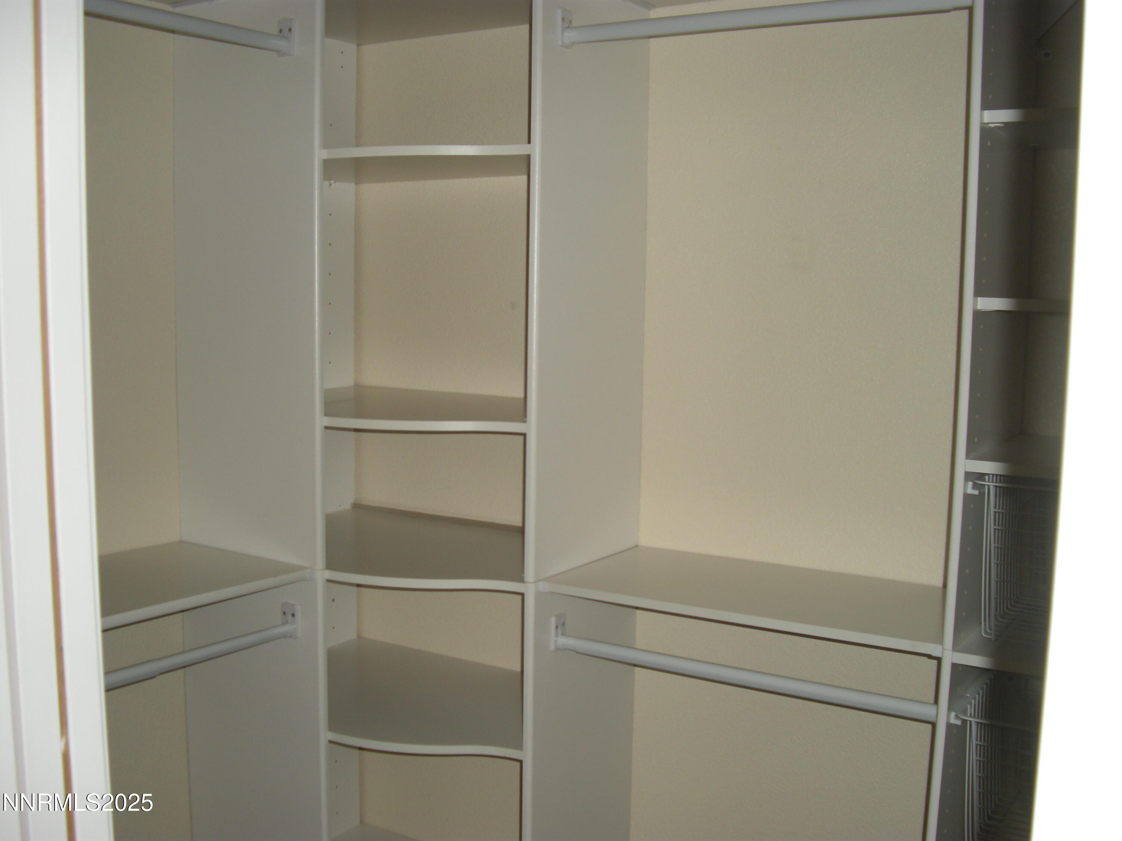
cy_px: 420
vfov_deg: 38.7
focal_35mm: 37
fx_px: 1199
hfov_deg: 50.1
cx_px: 561
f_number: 2.8
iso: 76
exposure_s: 1/60
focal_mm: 7.9
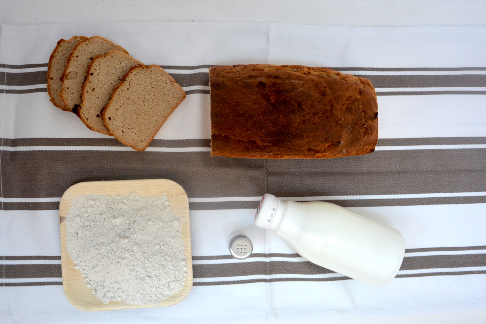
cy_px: 162
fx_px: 425
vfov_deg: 41.7
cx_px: 243
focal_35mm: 32
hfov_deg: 59.5
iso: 400
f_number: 4.5
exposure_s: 1/80
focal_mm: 21
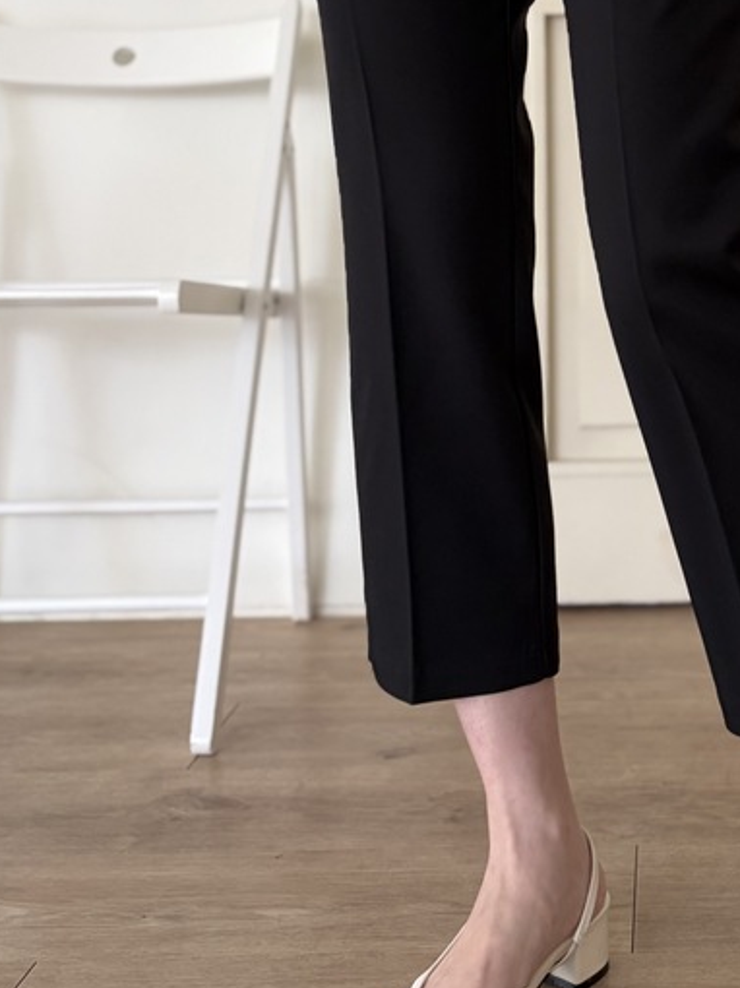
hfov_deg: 27.7
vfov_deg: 36.1
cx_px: 637
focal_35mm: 51
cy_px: 182
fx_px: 1455
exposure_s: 1/106
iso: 125
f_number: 1.6
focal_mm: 5.96
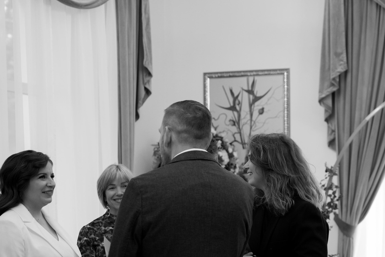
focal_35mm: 75
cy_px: 205
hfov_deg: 26.8
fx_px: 802
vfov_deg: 18.0
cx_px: 270
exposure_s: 1/200
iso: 1000
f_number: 2.8
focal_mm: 46
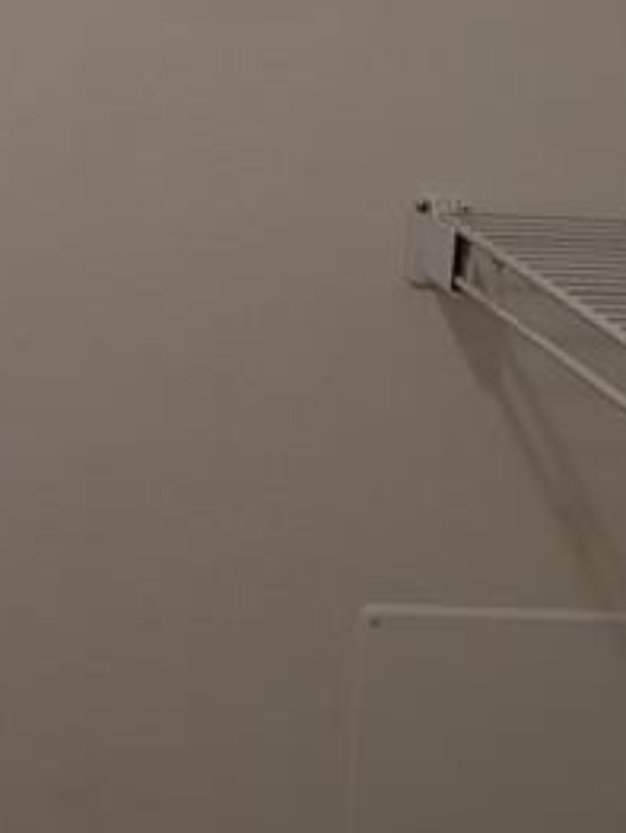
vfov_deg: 17.4
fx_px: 2648
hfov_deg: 12.6
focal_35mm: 110
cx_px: -386
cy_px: -3
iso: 70
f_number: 1.68
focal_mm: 6.9
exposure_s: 1/120
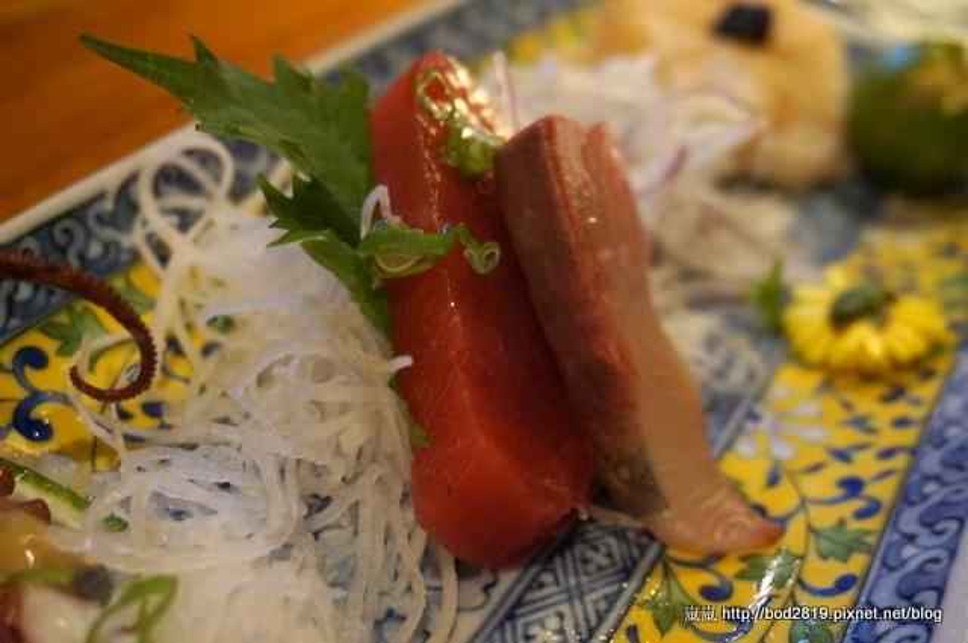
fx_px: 1289
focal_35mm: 48
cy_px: 322
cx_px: 484
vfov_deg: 28.0
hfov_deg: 41.2
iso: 3200
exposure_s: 1/13
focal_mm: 32
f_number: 5
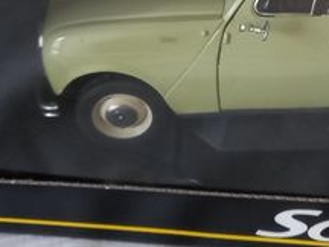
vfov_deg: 12.5
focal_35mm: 116
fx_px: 1102
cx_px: 292
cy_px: -44
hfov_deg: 16.8
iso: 320
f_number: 2
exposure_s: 1/25
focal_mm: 4.6
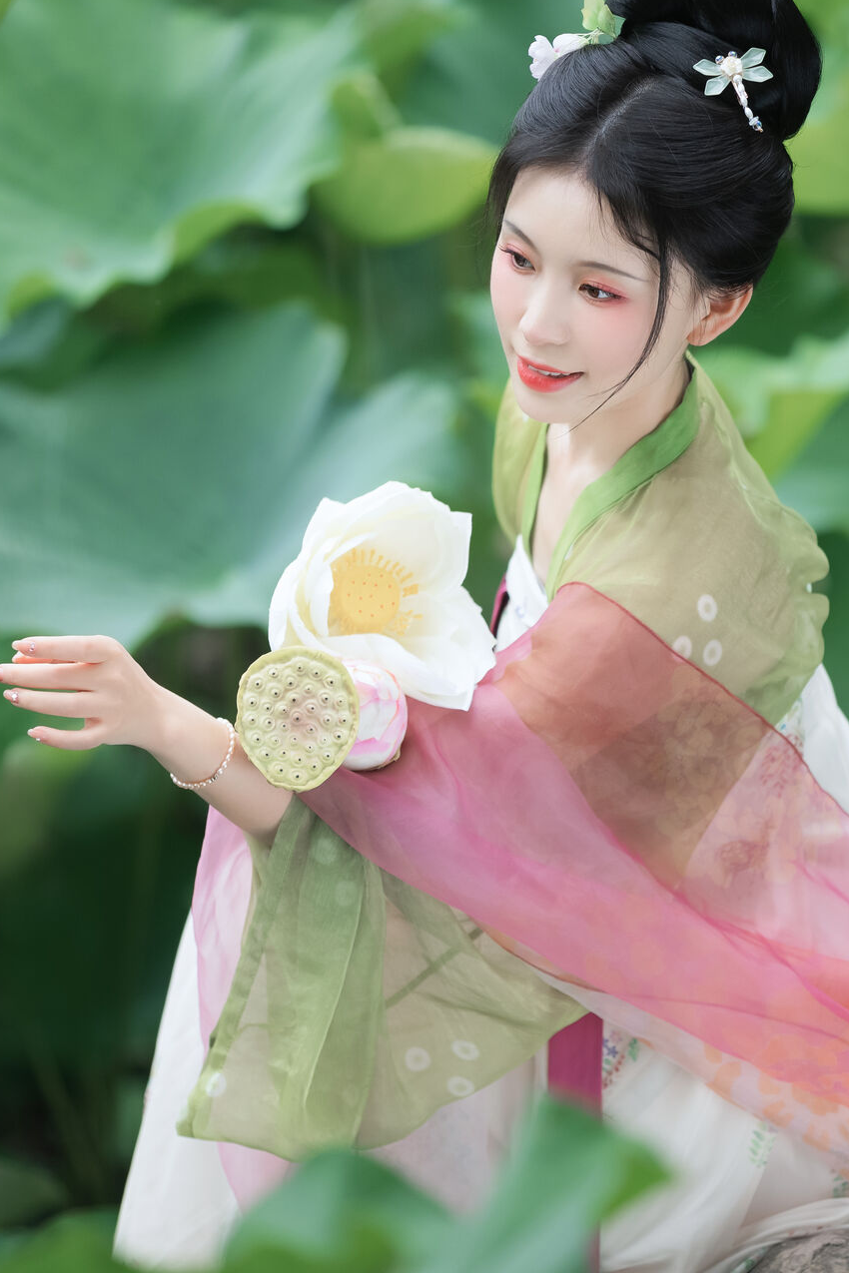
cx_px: 450
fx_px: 9091
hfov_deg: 5.3
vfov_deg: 8.0
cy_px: 630
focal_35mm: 257
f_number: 2.8
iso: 320
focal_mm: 182
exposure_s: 1/640
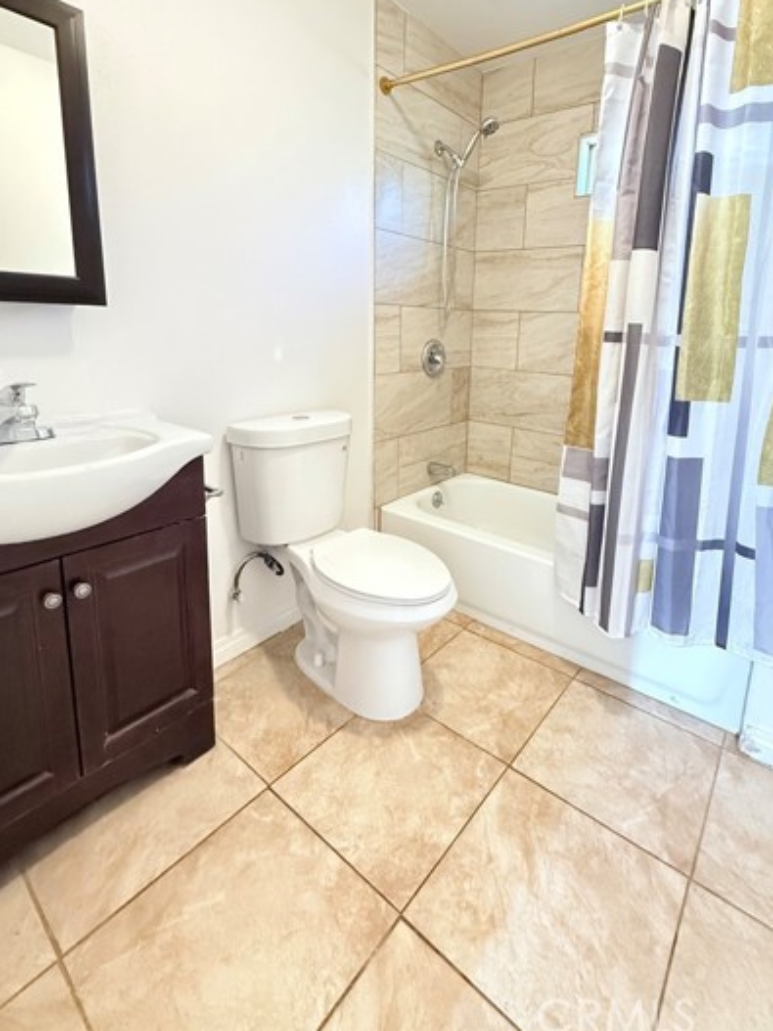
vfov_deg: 90.0
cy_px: 419
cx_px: 431
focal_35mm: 17
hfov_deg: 74.4
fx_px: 506
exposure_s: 1/60
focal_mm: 2.22
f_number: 2.2
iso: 1000
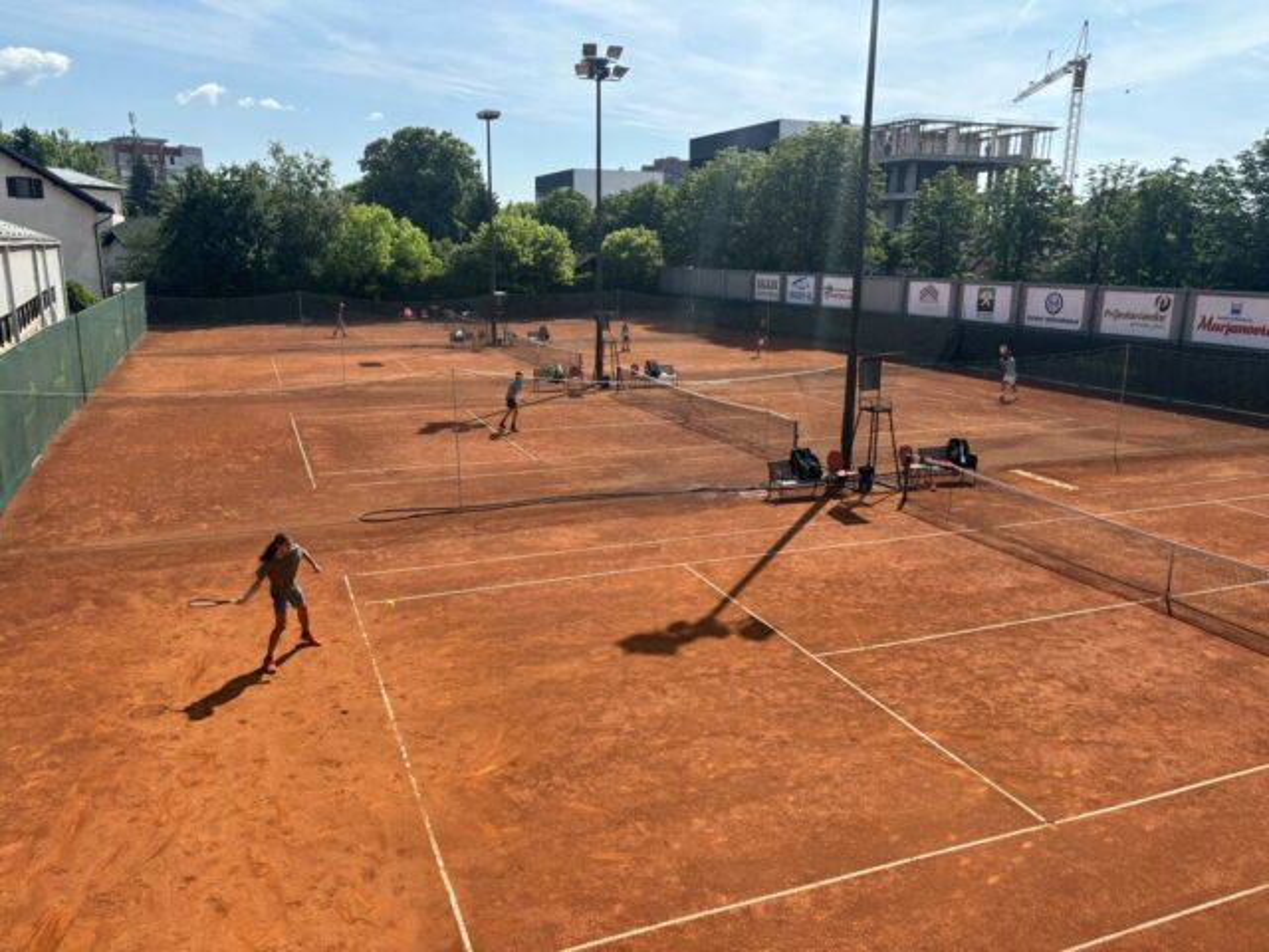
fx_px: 953
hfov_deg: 67.3
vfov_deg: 53.1
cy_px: 476
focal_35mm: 26
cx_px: 634
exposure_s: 1/2857
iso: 50
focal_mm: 5.96
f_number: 1.6
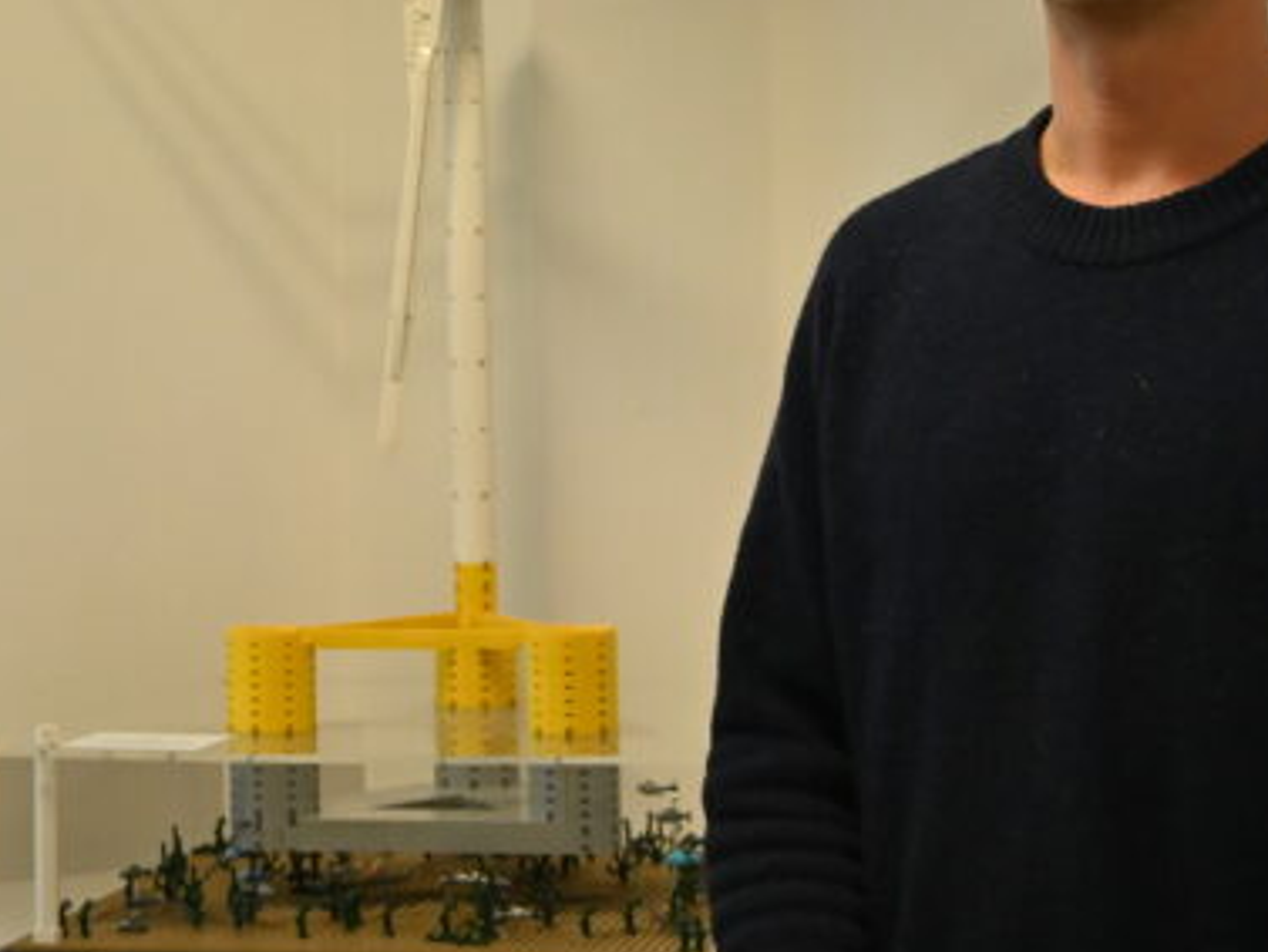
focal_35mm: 98
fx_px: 3609
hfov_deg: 19.8
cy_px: 185
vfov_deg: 14.9
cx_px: 350
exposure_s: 1/250
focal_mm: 33.5
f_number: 4
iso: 2000
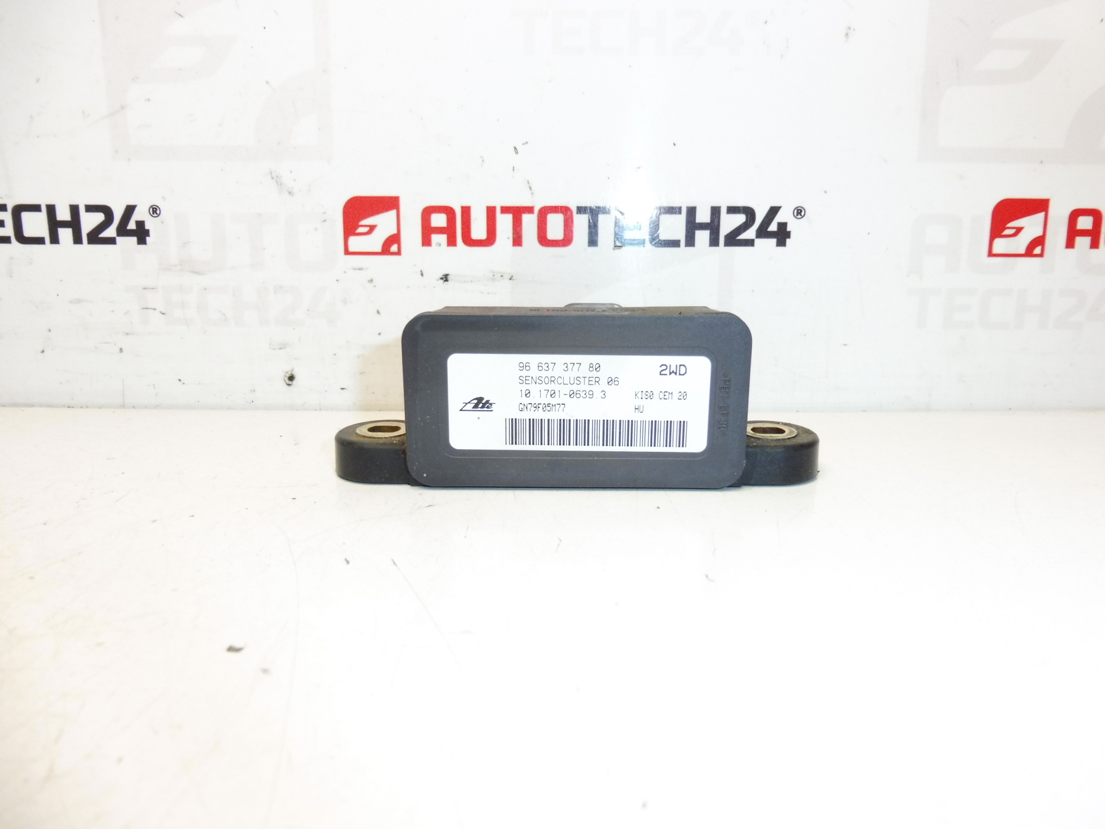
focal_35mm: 24
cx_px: 552
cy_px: 414
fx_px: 766
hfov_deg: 71.6
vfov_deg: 56.8
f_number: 3.5
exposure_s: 1/125
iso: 200
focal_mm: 4.3
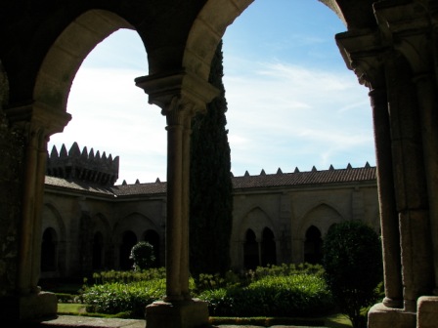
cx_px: 219
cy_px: 164
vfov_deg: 39.7
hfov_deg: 51.4
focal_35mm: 36
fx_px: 456
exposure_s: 1/640
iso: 50
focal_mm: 6
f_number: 4
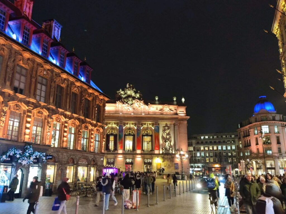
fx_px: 240
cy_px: 107
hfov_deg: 61.7
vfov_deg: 48.2
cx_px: 143
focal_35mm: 29
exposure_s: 1/50
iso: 1039
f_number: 1.69
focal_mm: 6.72
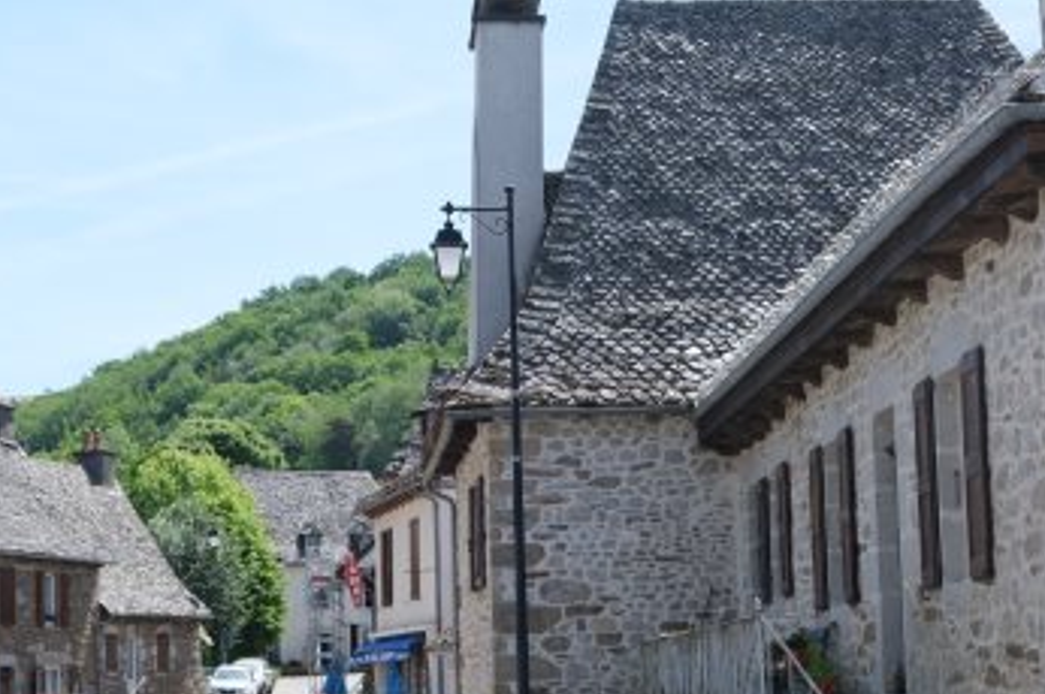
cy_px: 480
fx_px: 2175
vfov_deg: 18.1
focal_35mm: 75
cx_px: 544
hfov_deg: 27.0
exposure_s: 1/480
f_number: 5.6
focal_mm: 35.8
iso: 320
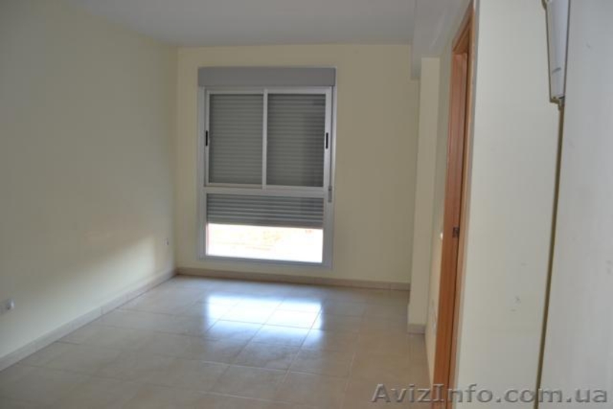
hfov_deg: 67.4
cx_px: 306
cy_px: 204
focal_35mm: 27
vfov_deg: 48.0
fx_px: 460
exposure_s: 1/100
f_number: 4
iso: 400
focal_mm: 18
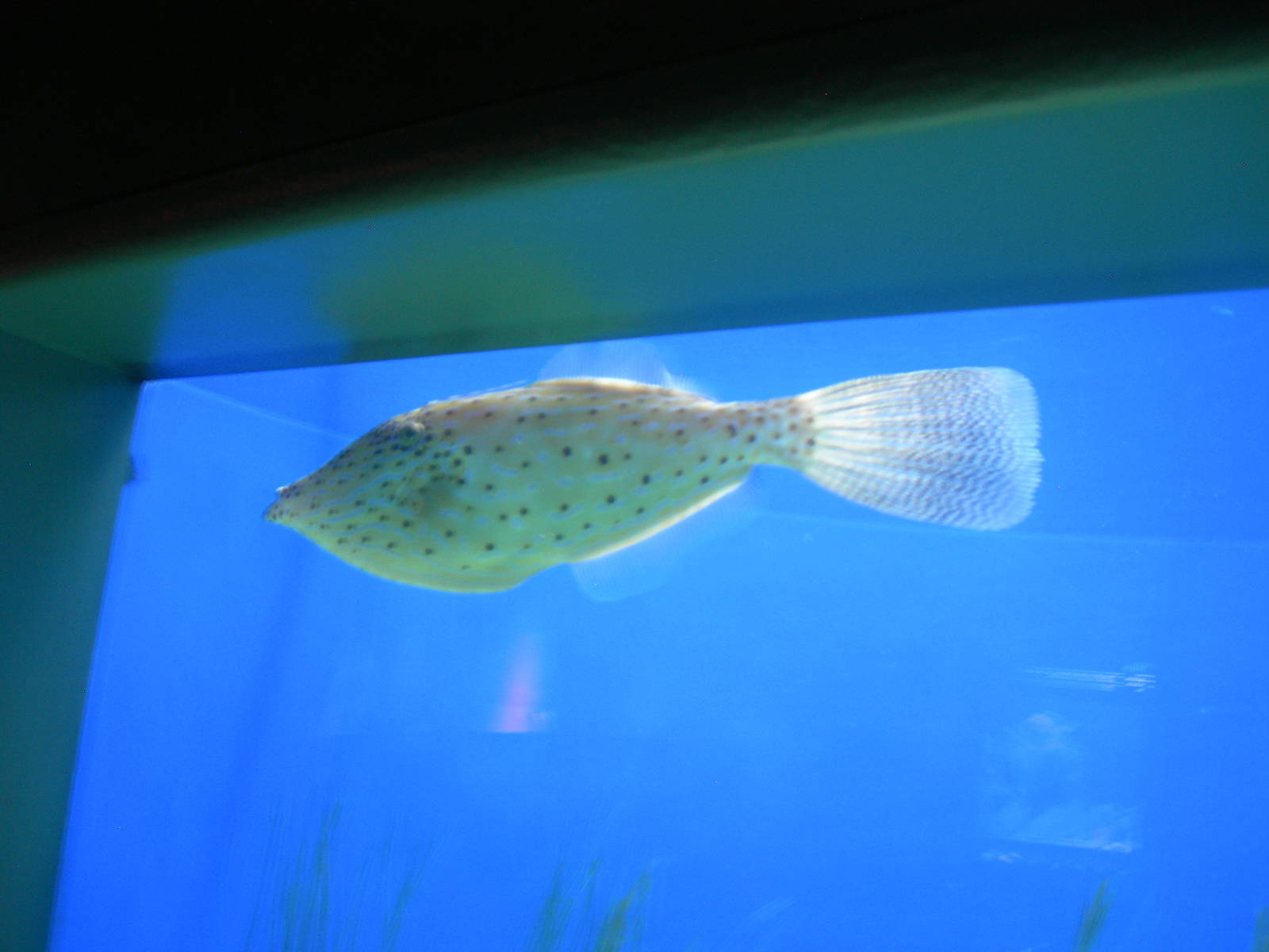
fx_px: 1393
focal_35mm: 38
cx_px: 634
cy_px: 476
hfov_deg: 49.0
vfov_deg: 37.7
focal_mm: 7.8
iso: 92
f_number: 2.8
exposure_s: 1/3.9
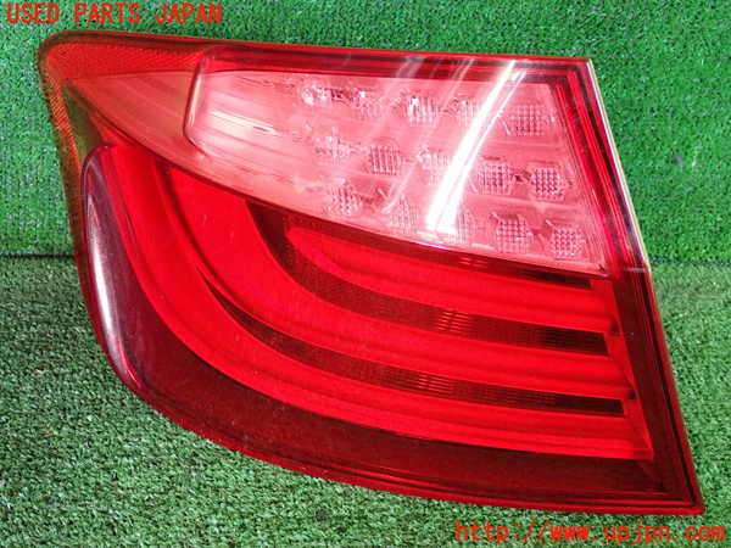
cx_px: 366
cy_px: 274
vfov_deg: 30.9
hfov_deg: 40.4
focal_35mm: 47
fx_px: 993
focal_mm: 8.4
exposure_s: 1/125
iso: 640
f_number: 3.1
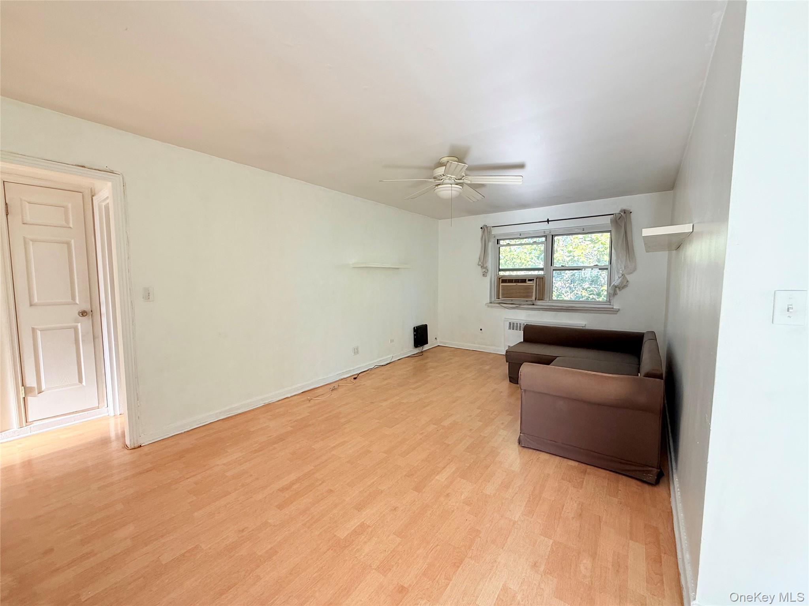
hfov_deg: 102.1
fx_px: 327
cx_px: 404
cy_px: 303
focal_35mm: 14
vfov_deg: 85.7
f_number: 2.2
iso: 125
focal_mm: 2.22
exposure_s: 1/99
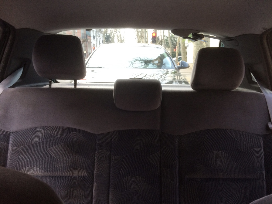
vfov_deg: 48.2
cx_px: 136
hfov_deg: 61.7
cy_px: 102
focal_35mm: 29
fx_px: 228
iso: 64
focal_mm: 4.15
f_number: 2.2
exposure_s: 1/100
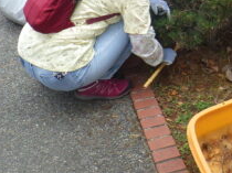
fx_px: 509
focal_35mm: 76
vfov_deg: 18.0
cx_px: 248
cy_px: -58
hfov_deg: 24.2
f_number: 4.2
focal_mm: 5
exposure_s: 1/160
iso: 125
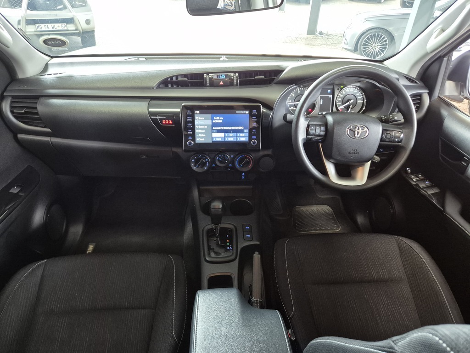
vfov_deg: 58.9
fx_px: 312
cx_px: 235
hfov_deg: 73.9
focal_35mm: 23
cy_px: 176
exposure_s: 1/100
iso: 1000
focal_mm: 5.4
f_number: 1.8
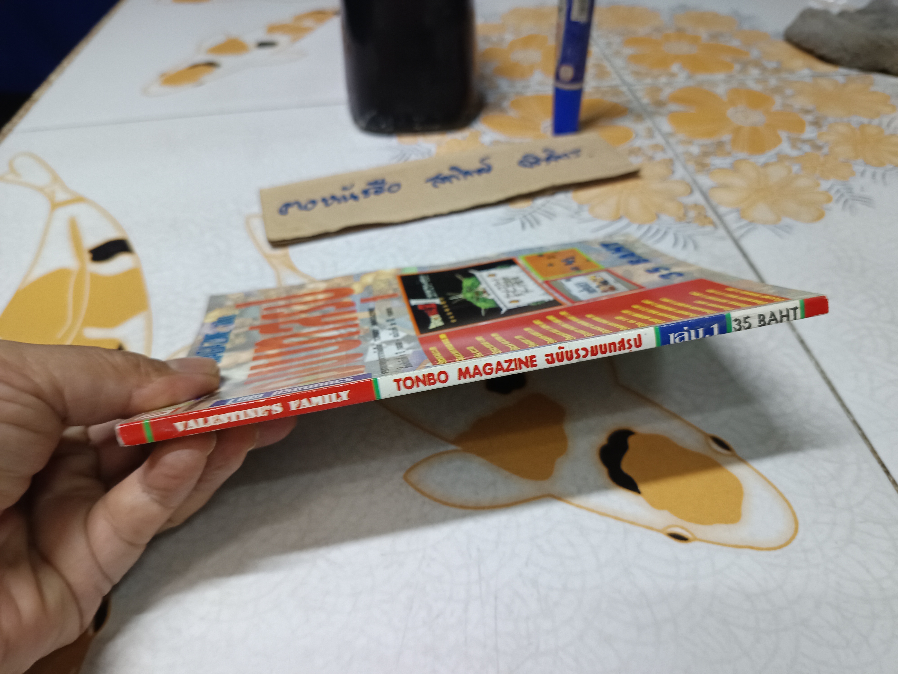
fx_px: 623
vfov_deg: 56.8
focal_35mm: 24
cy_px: 337
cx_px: 449
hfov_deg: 71.6
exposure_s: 1/33.3
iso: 1220
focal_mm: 5.31
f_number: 1.7
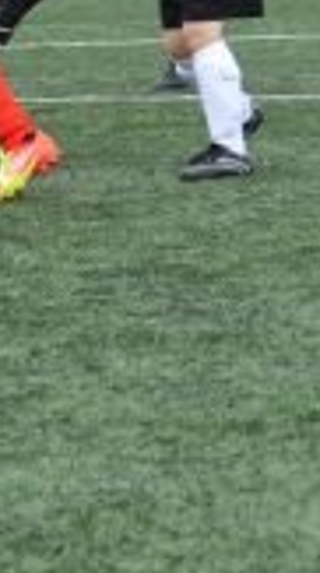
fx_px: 4218
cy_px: 51
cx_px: -141
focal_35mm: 278
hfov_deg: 4.3
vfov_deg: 7.8
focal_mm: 48
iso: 400
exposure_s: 1/1250
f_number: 5
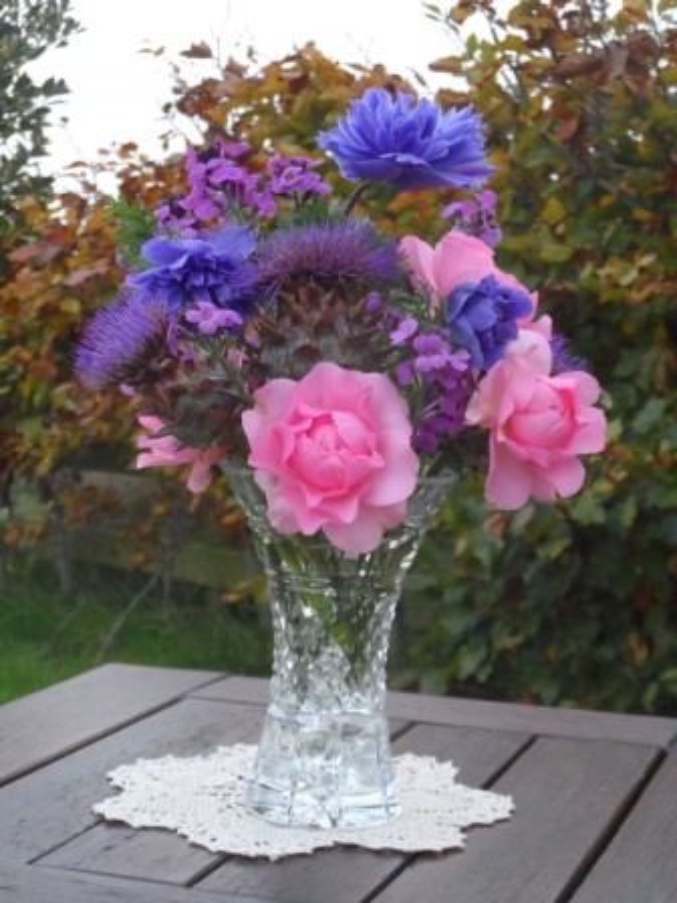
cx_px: 338
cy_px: 452
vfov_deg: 26.7
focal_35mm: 73
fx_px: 1904
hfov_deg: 20.2
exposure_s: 1/60
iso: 400
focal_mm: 11.9
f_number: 4.3
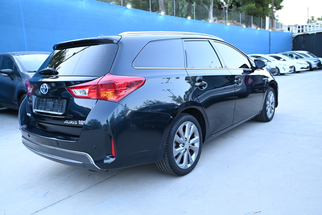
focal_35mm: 30
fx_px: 268
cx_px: 161
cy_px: 108
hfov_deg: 61.9
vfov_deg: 43.6
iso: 2200
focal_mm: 30
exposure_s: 1/400
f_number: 4
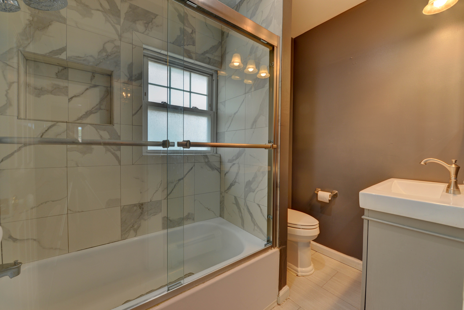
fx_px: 193
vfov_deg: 77.3
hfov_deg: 100.4
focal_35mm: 15
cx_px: 232
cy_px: 155
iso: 640
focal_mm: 15
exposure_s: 1/25
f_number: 9
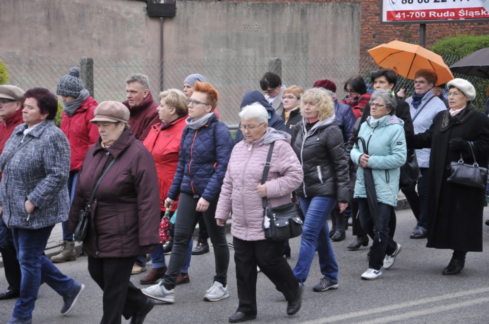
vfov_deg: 14.7
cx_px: 244
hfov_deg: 21.9
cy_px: 162
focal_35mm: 93
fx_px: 1262
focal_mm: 62
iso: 800
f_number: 5.3
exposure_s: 1/250
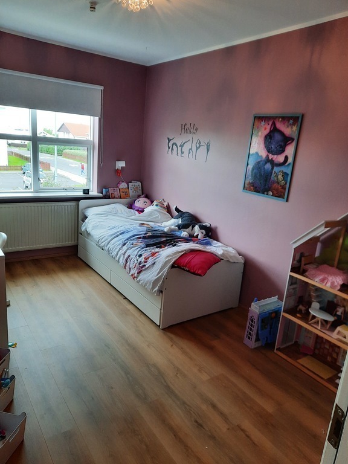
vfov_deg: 69.4
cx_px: 174
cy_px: 232
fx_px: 335
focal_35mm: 25
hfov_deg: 54.9
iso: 250
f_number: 2
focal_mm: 4.6
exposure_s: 1/50
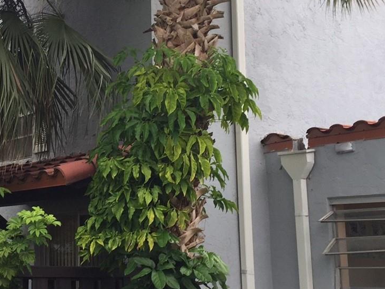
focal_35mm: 64
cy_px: 138
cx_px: 32
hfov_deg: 28.9
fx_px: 712
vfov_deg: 22.9
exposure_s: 1/395
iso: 32
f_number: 2.2
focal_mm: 4.15
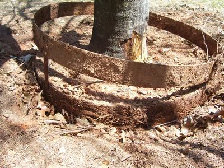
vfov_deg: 41.8
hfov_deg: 54.0
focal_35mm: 34
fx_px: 220
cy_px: 84
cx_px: 112
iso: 80
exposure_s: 1/350
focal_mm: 5.6
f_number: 2.7
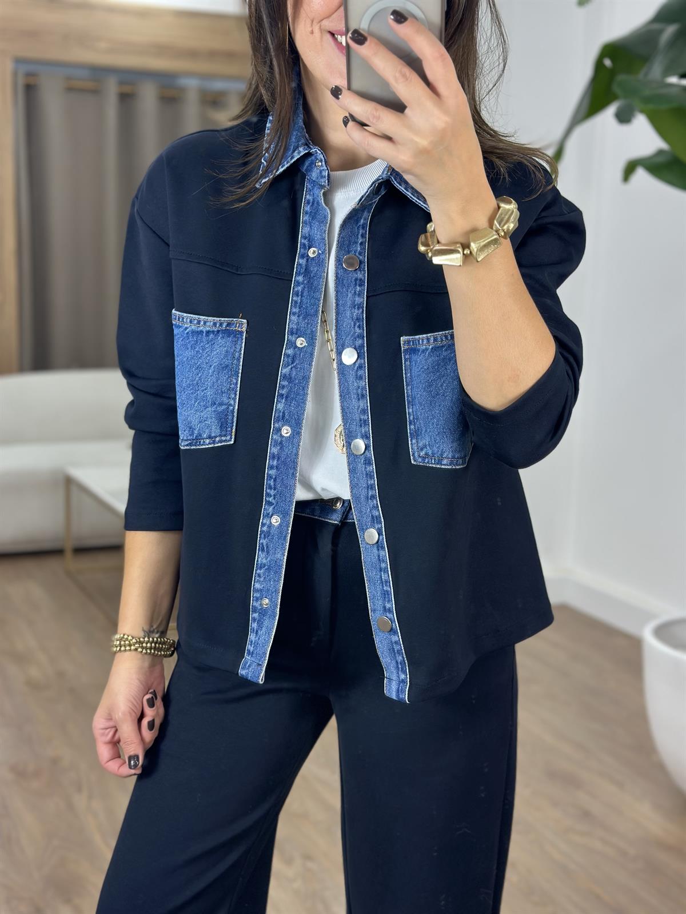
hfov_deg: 30.3
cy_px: 457
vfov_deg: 39.7
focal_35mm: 48
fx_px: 1268
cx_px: 343
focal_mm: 6.86
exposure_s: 1/100
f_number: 1.78
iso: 125
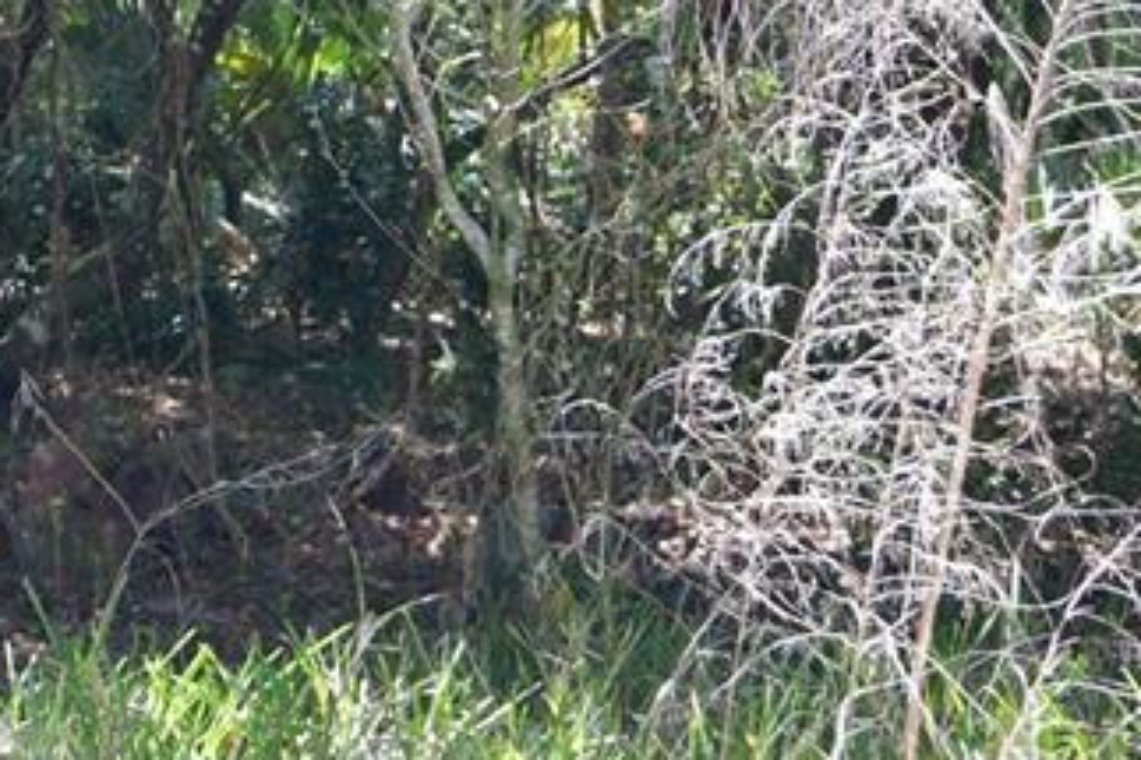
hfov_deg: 24.6
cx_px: -159
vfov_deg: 17.1
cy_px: -152
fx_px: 2407
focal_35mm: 76
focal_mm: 16
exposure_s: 1/500
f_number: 2.8
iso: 400
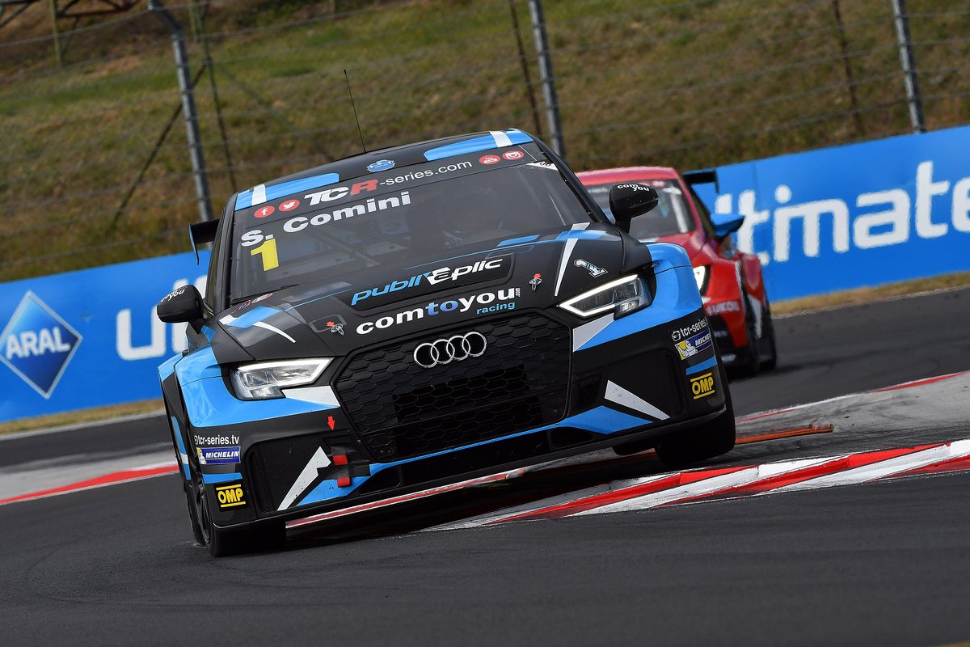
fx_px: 10508
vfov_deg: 3.5
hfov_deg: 5.3
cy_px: 324
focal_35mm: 390
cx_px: 485
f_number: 8
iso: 640
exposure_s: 1/1250
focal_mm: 260
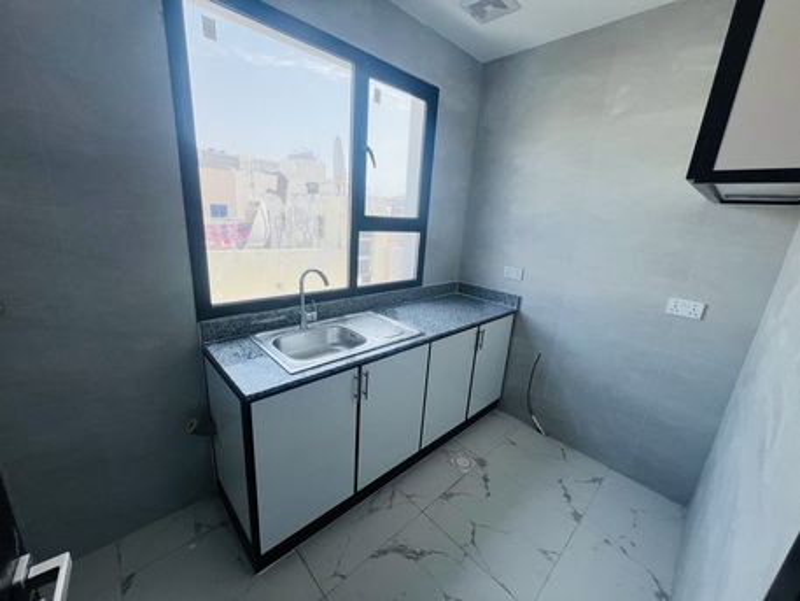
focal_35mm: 13
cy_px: 300
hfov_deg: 106.2
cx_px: 400
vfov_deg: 89.9
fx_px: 301
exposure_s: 1/171
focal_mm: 1.57
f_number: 1.8
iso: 32
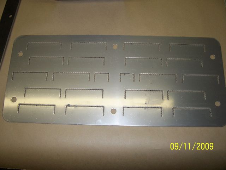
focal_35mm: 34
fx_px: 222
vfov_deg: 41.8
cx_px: 113
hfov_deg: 54.0
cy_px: 85
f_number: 2.7
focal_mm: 5.6
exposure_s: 1/60
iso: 80
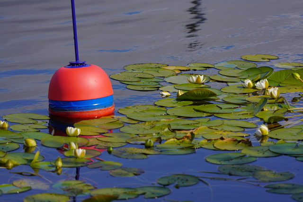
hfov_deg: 5.8
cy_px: 101
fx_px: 2972
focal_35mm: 353
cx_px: 152
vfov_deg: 3.9
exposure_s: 1/640
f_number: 6.3
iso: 100
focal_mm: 353
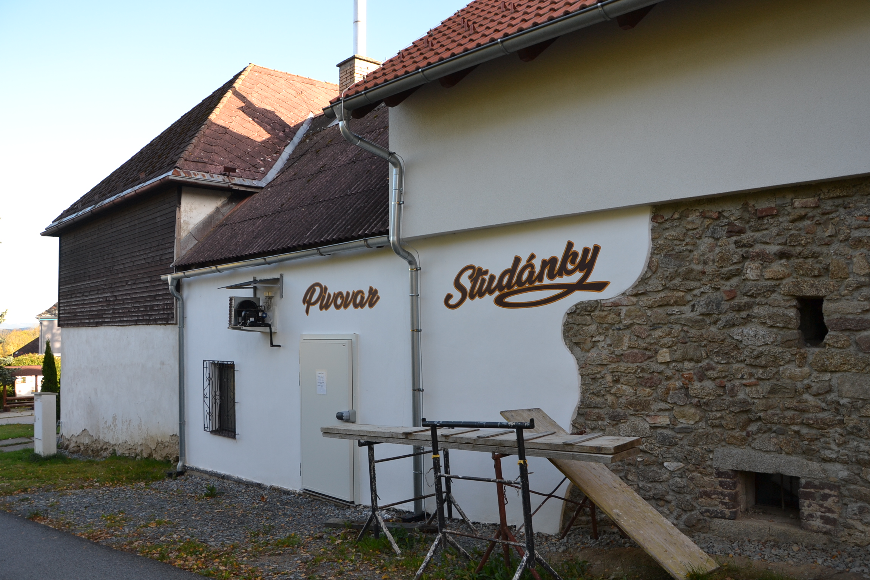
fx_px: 652
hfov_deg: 67.4
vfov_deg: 47.9
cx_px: 435
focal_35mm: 27
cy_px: 290
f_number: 5.6
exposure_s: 1/125
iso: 160
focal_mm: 18
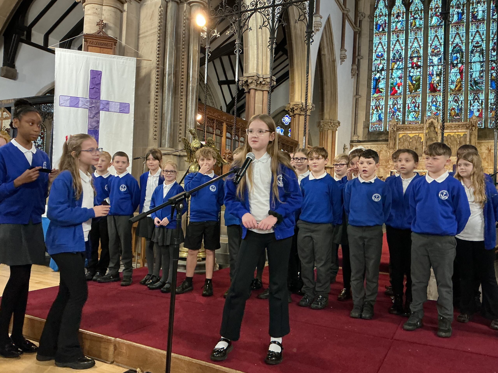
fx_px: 417
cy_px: 186
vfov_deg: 48.2
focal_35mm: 29
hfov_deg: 61.7
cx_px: 249
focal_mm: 3
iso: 250
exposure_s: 1/30
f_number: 1.8
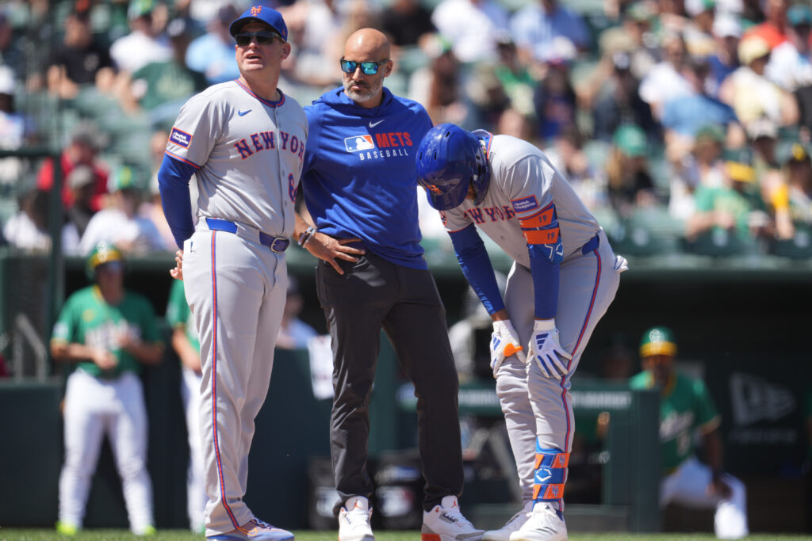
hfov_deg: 5.2
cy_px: 270
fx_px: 9023
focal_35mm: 400
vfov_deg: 3.4
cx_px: 406
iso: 200
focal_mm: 400
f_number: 2.8
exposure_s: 1/2000
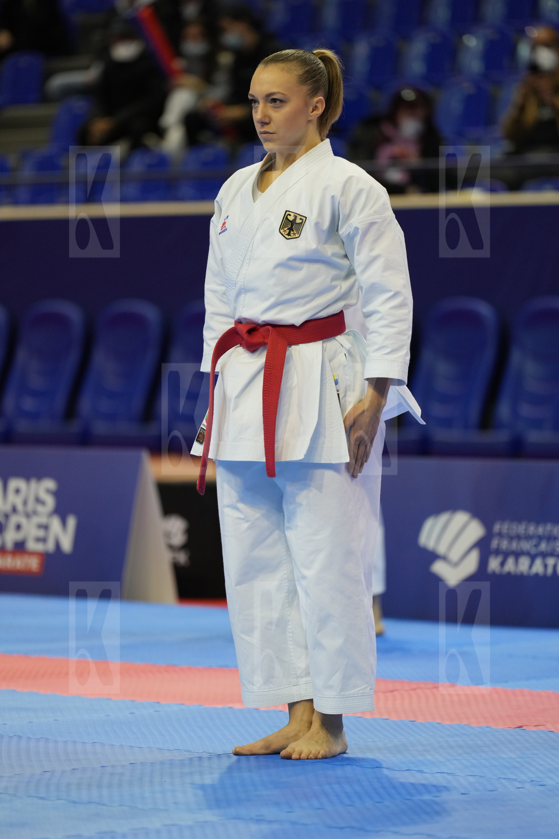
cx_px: 280
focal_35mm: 200
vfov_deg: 10.3
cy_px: 420
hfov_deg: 6.9
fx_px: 4659
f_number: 2.8
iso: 1600
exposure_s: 1/500
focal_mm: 200
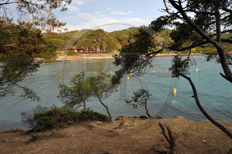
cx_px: 116
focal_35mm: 34
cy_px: 77
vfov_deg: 38.9
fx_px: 219
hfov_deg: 55.8
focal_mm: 34
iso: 200
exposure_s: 1/320
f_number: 8
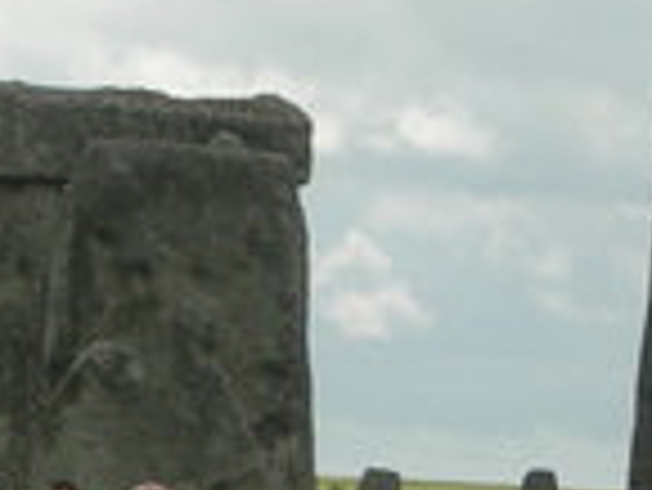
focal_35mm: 622
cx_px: 391
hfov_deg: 3.2
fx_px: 11725
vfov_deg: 2.4
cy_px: 238
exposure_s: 1/166
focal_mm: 23.4
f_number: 8.2
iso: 50
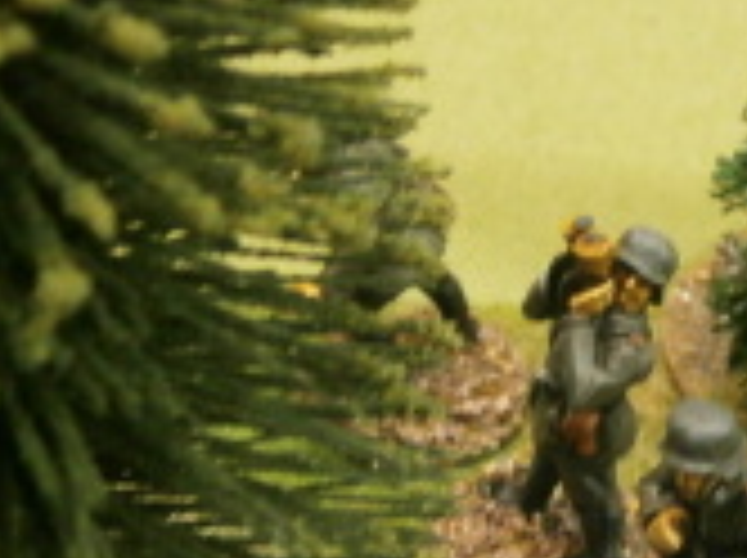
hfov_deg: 22.4
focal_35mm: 84
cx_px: 756
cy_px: 468
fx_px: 1810
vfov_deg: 17.3
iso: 400
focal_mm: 4.7
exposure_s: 1/30
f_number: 2.8
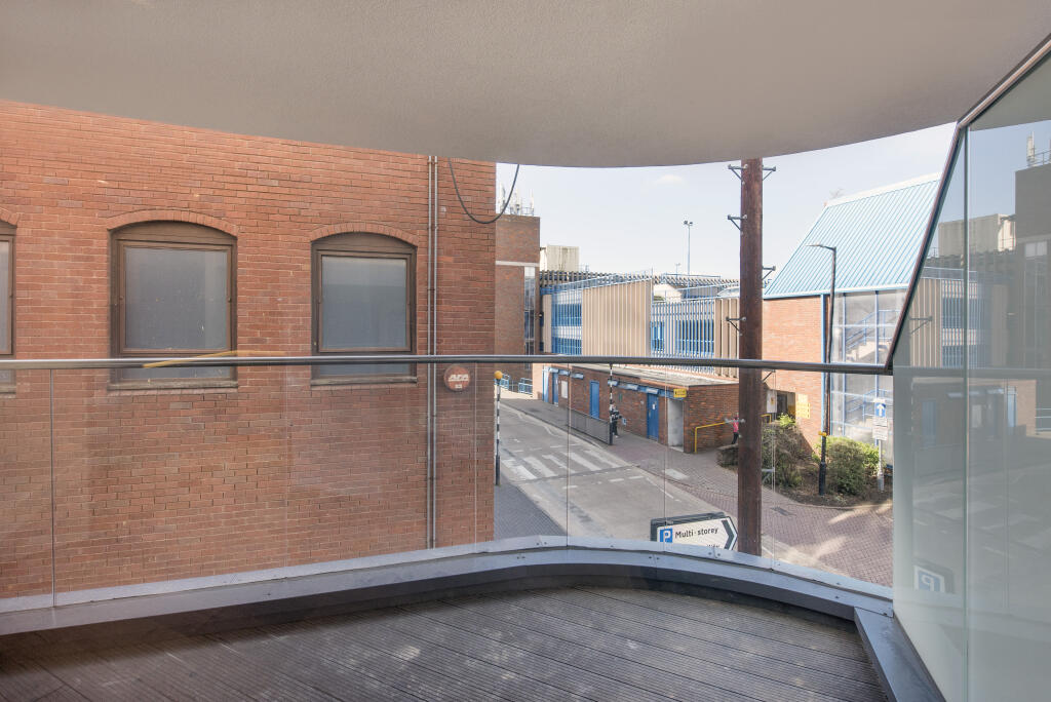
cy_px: 351
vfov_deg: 73.8
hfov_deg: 96.7
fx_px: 467
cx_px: 526
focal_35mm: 16
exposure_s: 1/250
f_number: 8
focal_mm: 16
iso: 400
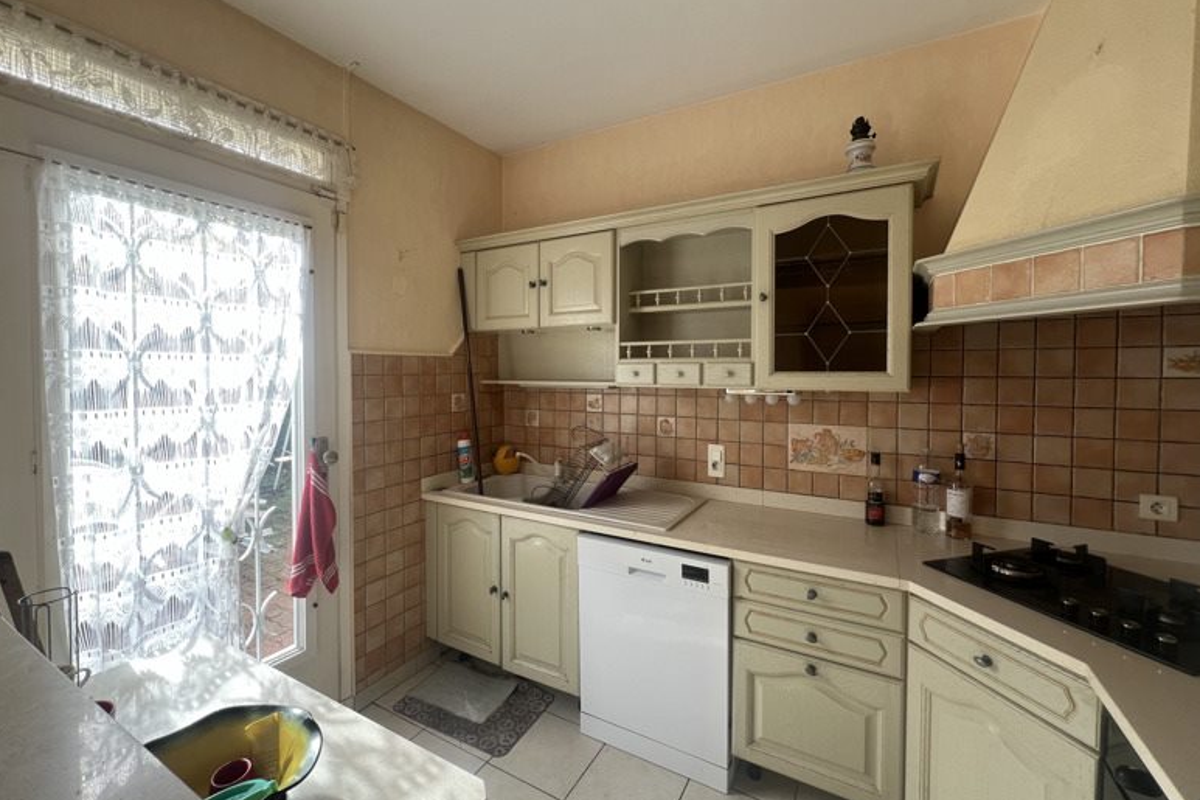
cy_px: 382
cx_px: 591
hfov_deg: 104.3
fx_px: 467
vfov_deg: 81.1
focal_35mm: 14
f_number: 1.8
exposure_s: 1/99
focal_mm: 1.57
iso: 50
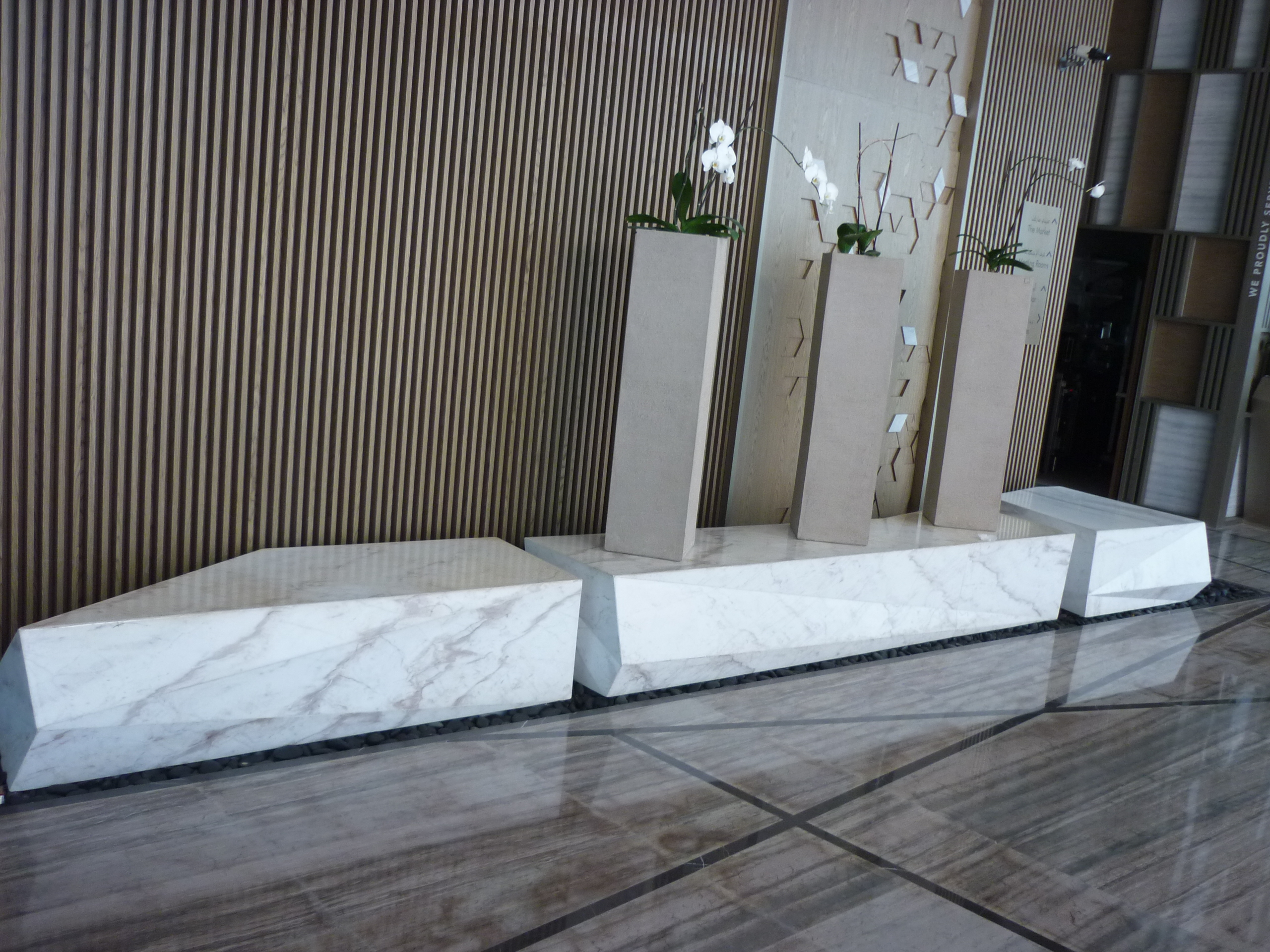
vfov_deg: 42.9
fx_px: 1211
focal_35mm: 33
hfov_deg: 55.4
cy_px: 476
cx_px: 635
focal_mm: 5.5
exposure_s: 1/80
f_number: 2.8
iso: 160
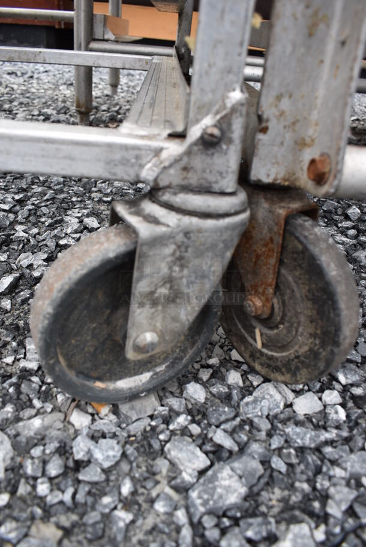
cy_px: 274
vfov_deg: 67.3
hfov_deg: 48.0
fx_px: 411
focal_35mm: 27
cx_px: 183
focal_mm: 18
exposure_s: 1/160
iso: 200
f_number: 5.6
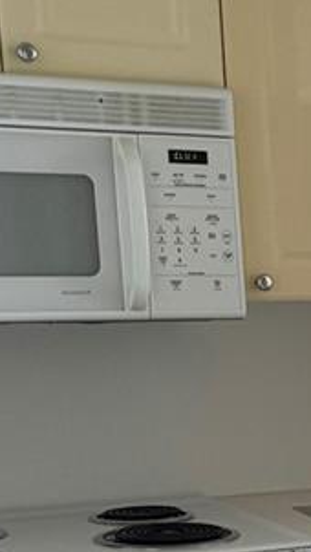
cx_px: 662
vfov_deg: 19.7
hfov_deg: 10.5
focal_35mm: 104
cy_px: 598
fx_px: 1524
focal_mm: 6.76
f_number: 1.78
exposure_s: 1/75
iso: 200
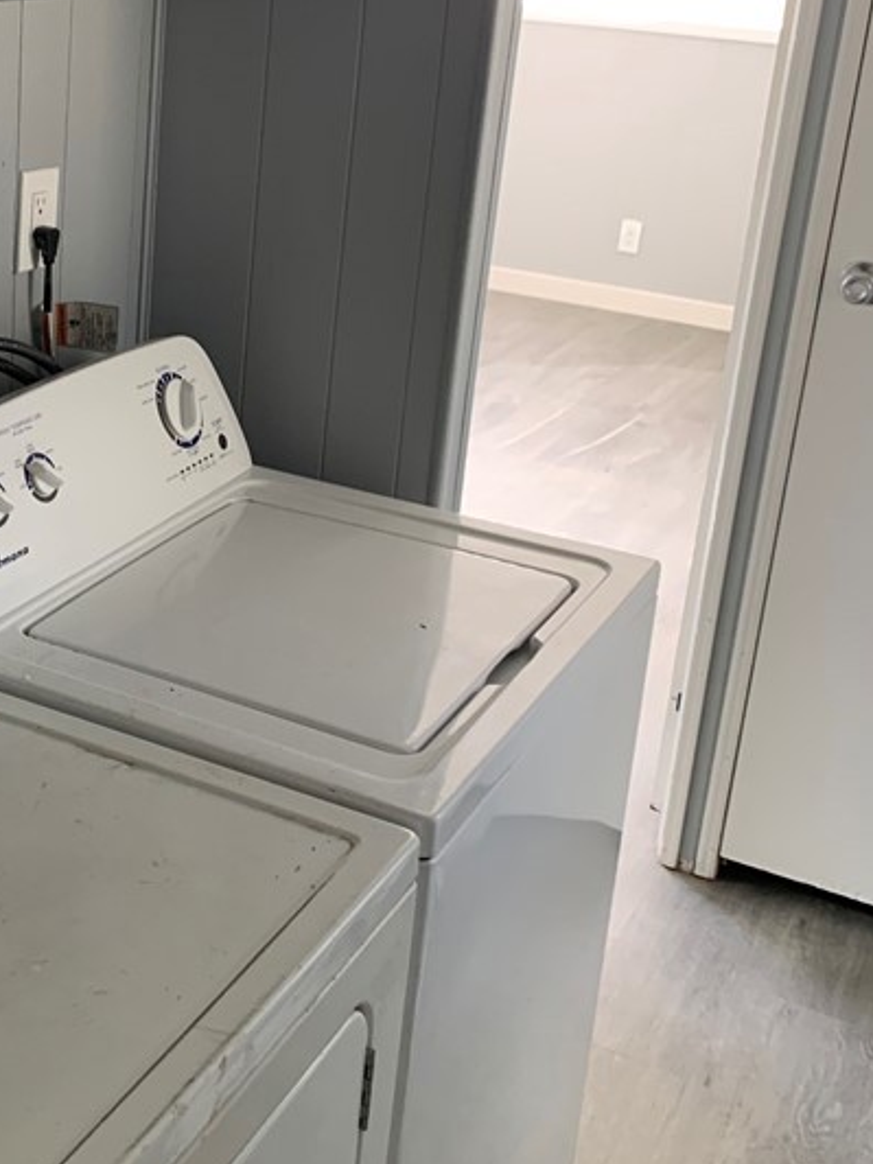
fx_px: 1681
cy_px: 455
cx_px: 55
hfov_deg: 27.8
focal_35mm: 50
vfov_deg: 38.0
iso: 125
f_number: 1.8
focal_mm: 4.25
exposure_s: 1/60
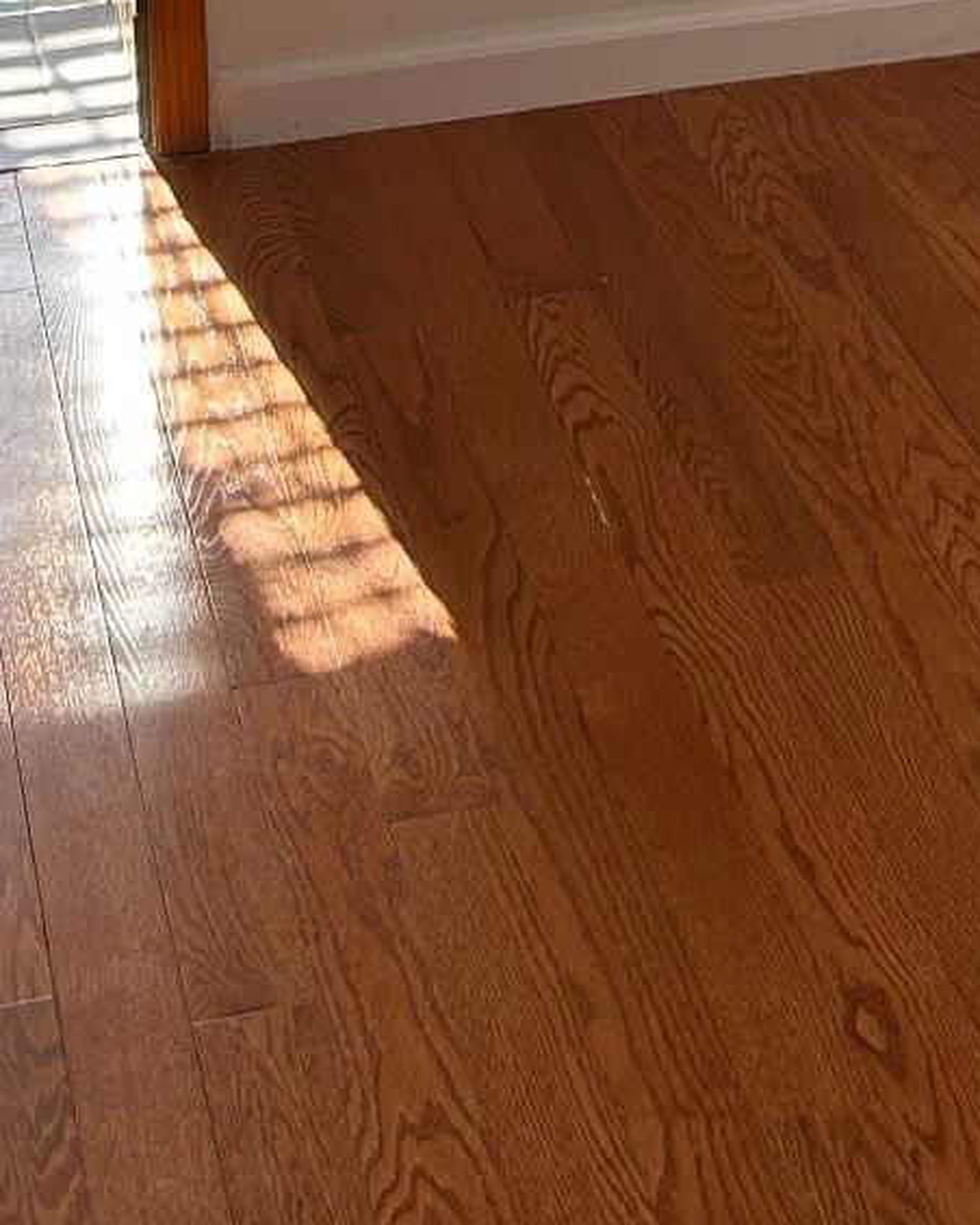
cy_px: -455
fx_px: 3517
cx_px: 785
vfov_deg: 18.2
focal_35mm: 97
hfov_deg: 15.8
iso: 64
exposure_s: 1/121
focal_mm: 5.7
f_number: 1.5
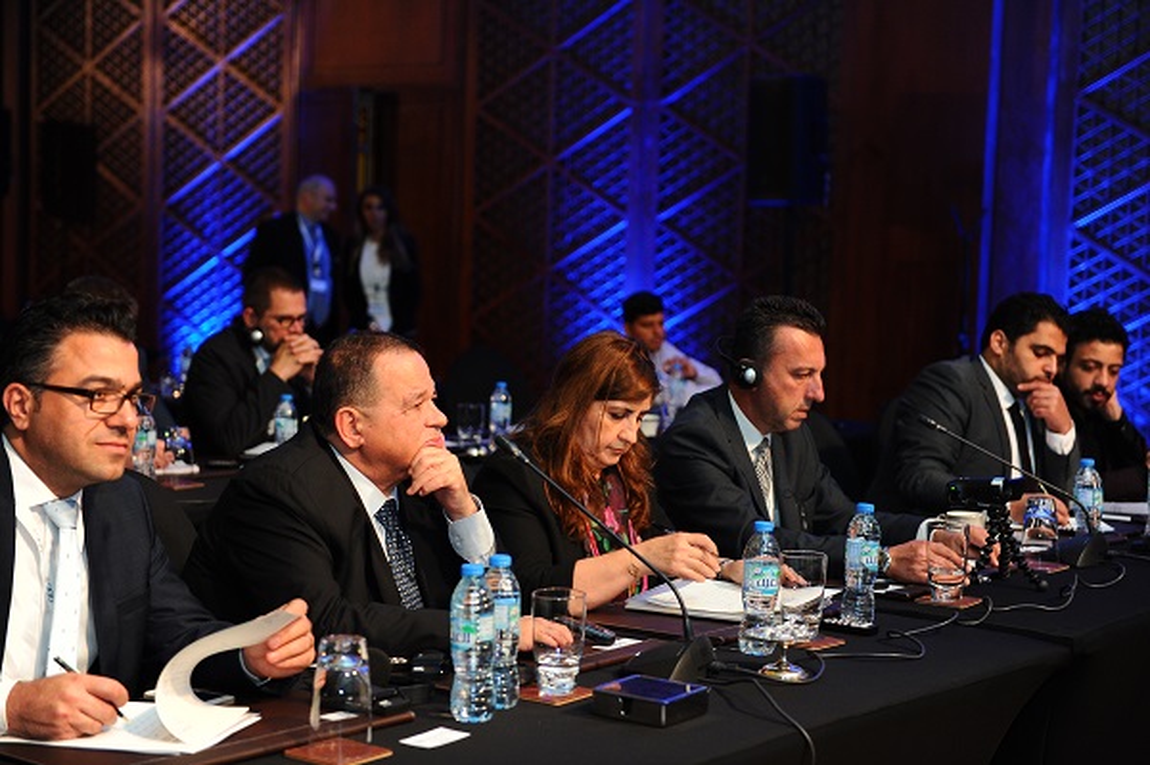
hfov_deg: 32.4
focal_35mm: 62
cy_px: 382
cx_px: 575
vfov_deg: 21.9
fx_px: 1979
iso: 2500
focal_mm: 62
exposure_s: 1/100
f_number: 3.2
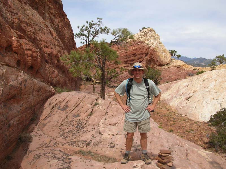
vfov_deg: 40.7
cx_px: 113
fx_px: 228
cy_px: 84
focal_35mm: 35
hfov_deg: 52.7
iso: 50
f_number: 5.6
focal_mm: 5.8
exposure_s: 1/360
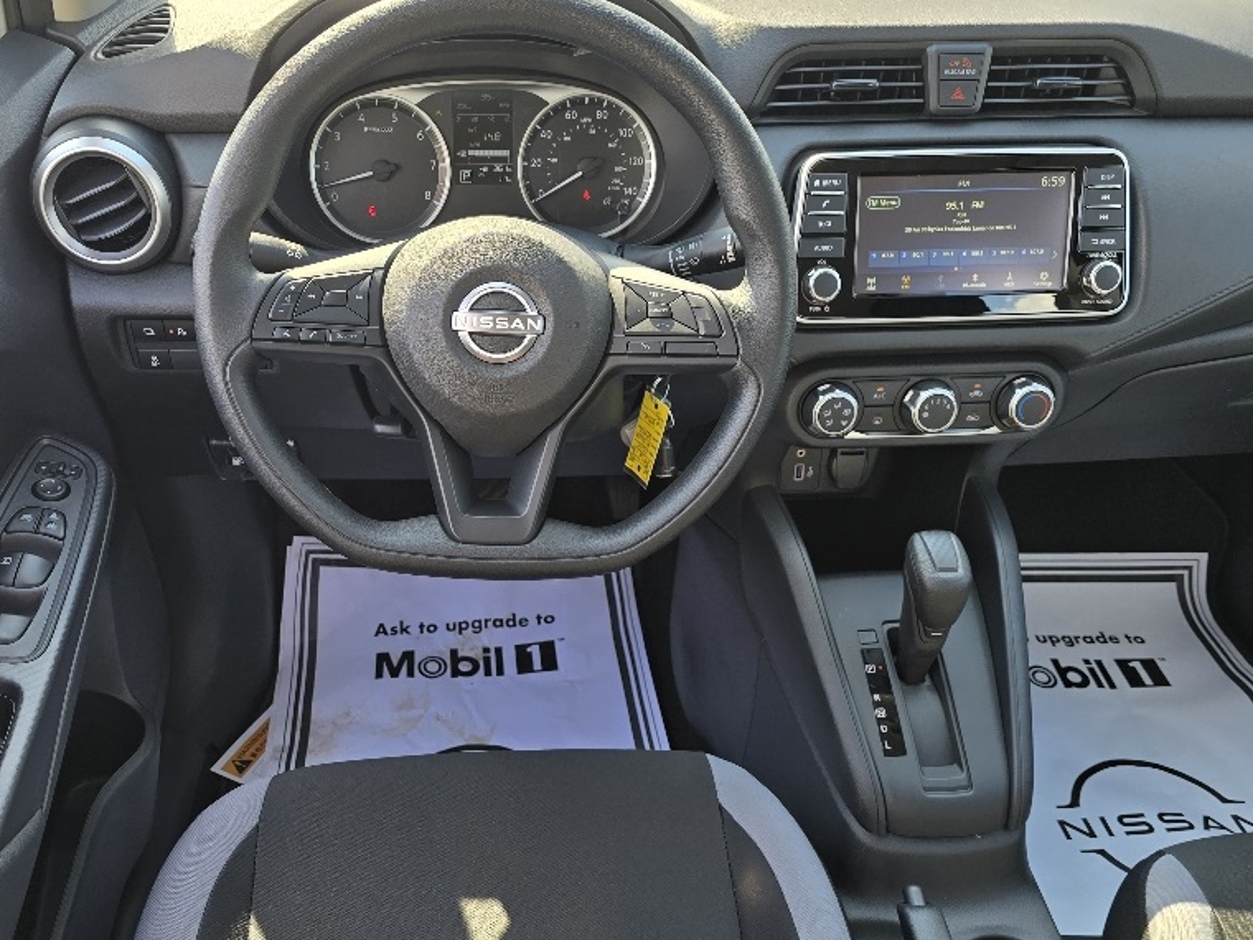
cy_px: 566
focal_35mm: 31
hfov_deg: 58.0
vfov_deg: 45.2
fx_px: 1122
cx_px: 518
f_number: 1.7
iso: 32
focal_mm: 6.3
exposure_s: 1/182
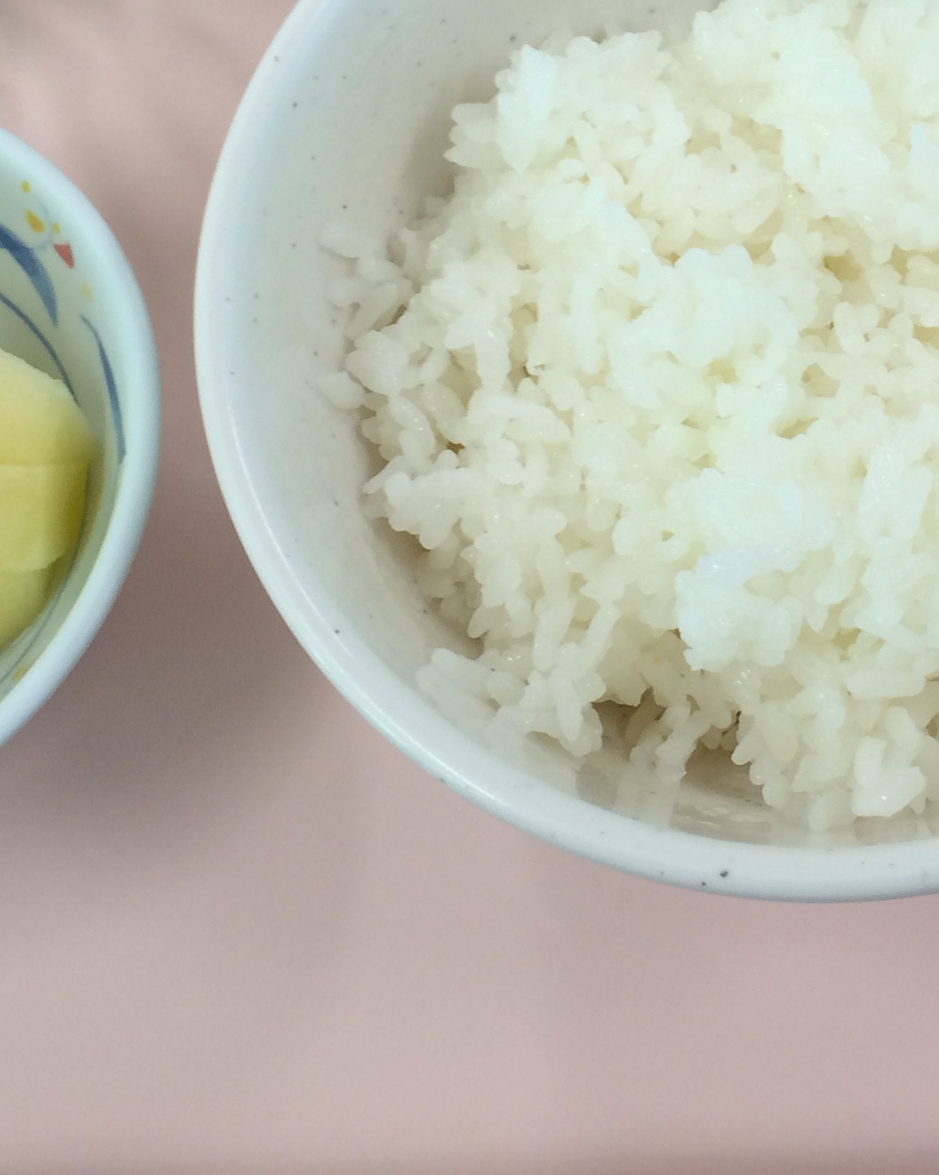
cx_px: 784
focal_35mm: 74
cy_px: 196
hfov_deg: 20.4
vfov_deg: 25.2
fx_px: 2572
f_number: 2.2
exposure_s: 1/60
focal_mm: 4.12
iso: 40
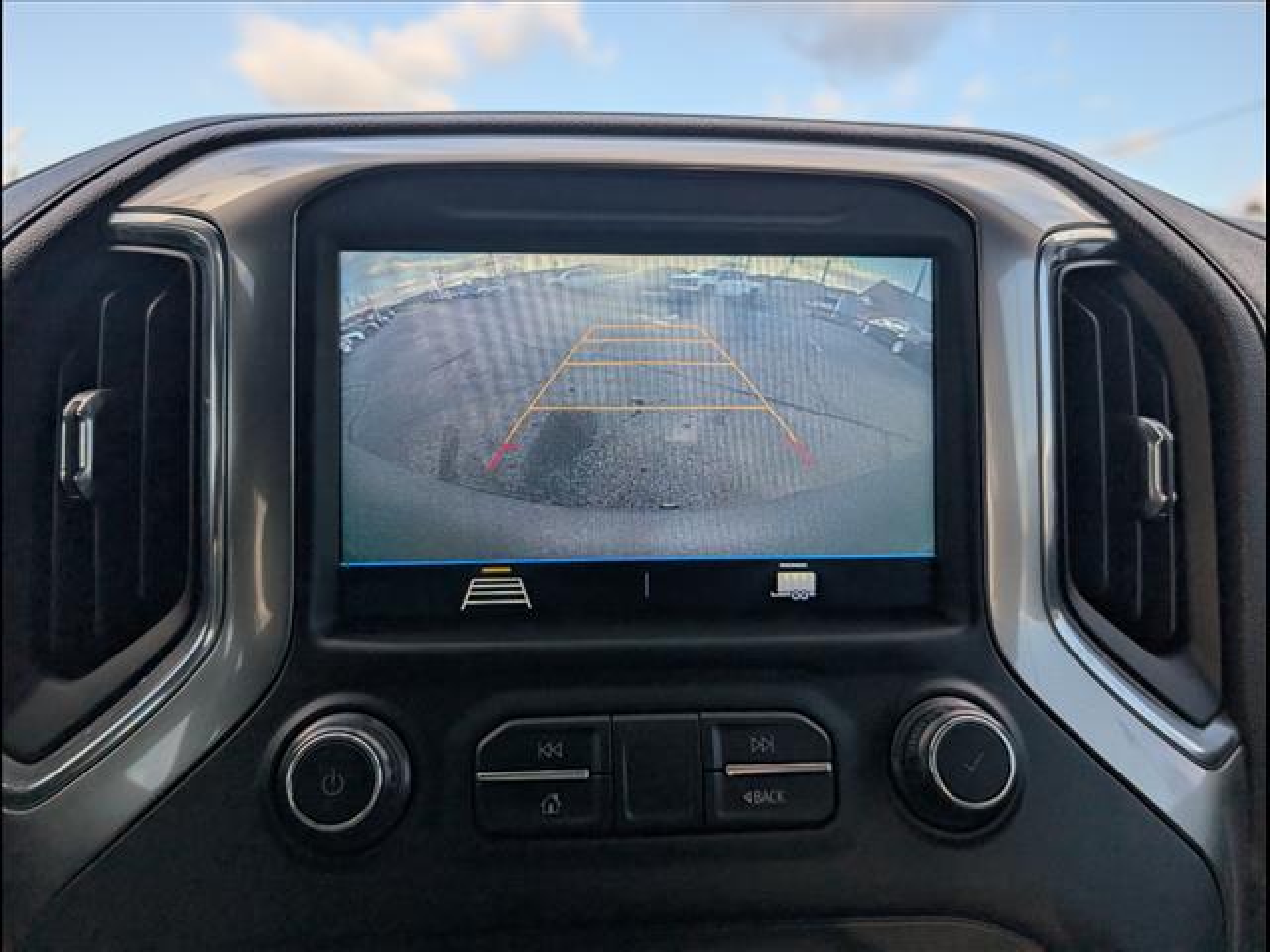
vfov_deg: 56.8
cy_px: 476
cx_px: 635
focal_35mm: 24
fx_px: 881
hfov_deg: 71.6
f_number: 1.68
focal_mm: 6.9
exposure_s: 1/250
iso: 18
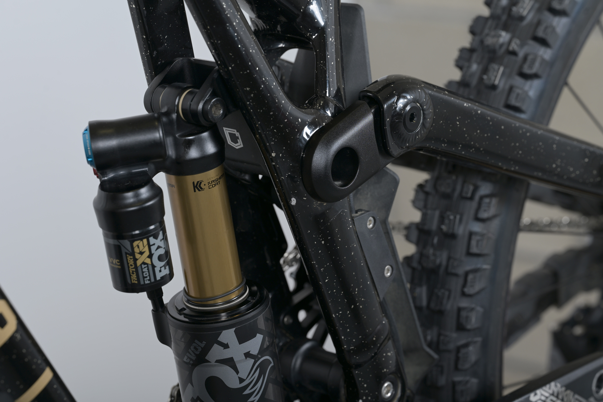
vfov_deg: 13.0
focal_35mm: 105
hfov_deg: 19.5
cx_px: 302
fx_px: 1759
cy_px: 201
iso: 100
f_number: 8
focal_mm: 105
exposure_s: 1/200
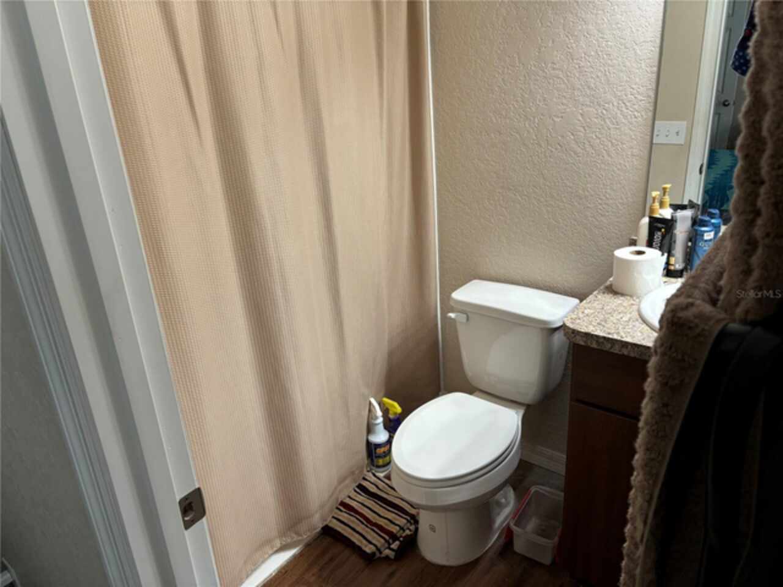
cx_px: 392
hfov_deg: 67.3
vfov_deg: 53.1
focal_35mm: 26
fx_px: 588
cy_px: 294
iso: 125
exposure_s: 1/60
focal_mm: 5.96
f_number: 1.6
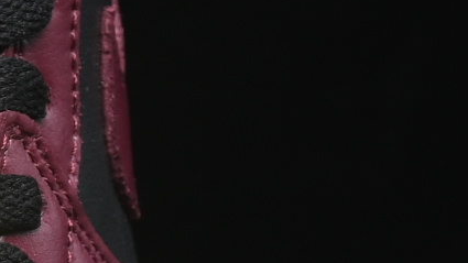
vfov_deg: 2.4
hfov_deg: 4.1
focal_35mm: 515
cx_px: -494
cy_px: 407
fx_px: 6390
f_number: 6.3
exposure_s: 1/50
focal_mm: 50
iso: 160
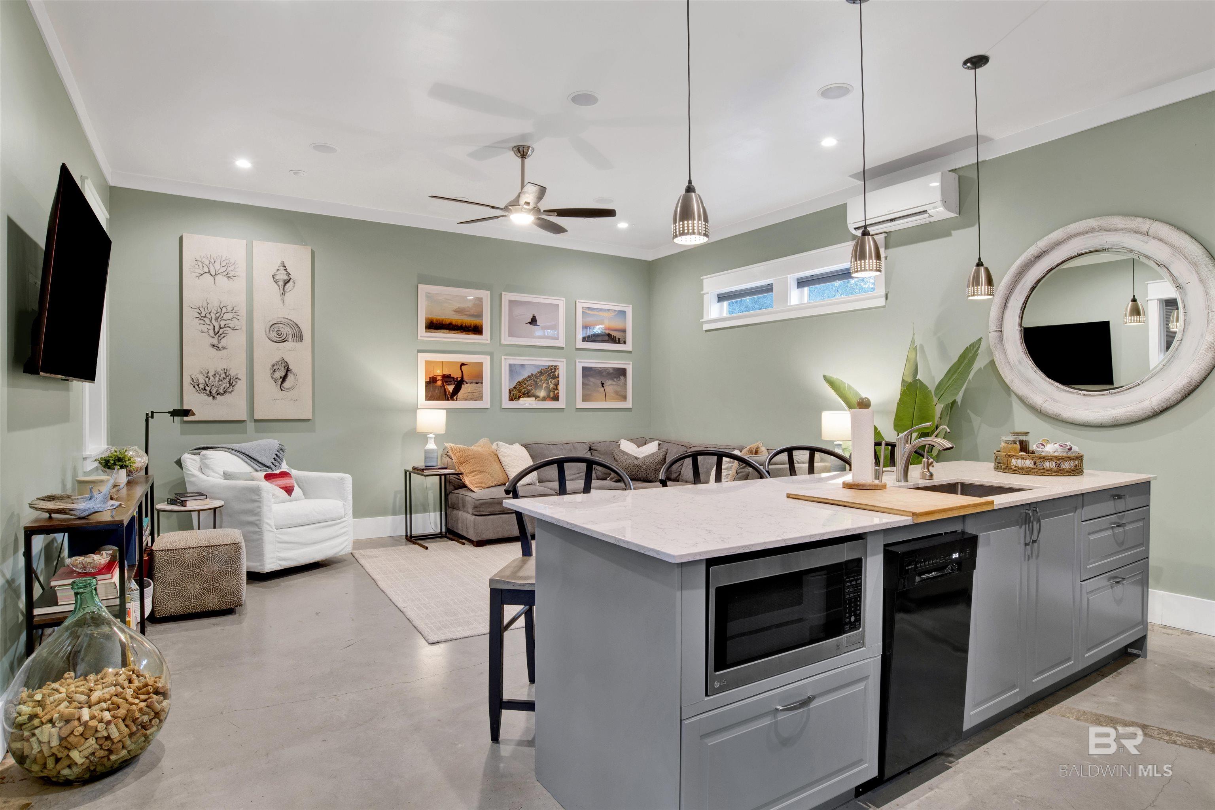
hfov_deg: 90.0
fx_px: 607
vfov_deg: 67.4
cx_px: 608
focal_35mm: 18
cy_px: 405
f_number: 11
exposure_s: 1.3
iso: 200
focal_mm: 18
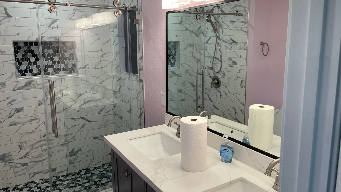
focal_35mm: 29
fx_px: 262
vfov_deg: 40.1
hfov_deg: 66.1
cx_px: 170
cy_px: 85
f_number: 1.6
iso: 50
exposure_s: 1/120
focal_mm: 4.2
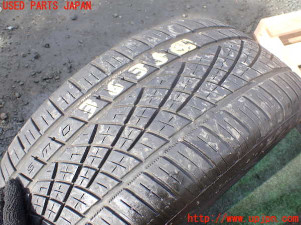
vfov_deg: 46.8
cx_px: 150
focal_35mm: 30
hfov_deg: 60.0
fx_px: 261
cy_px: 112
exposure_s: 1/160
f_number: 3.2
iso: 100
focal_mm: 5.4
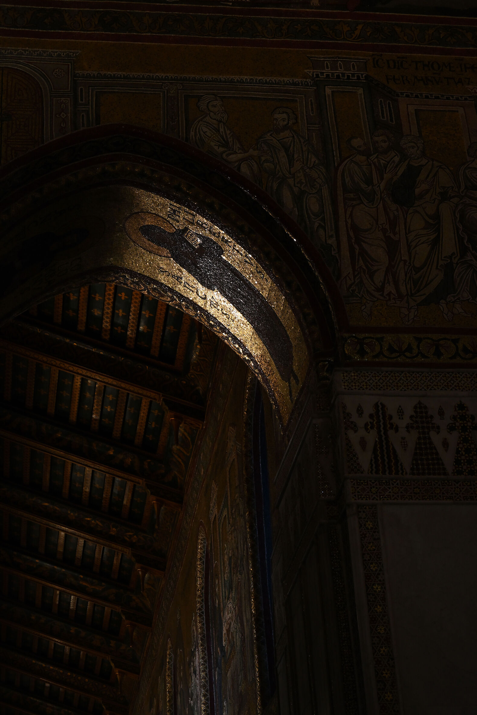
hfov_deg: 17.9
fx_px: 1510
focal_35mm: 76
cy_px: 360
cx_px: 237
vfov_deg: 26.6
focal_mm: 50
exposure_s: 1/60
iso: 800
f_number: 6.3
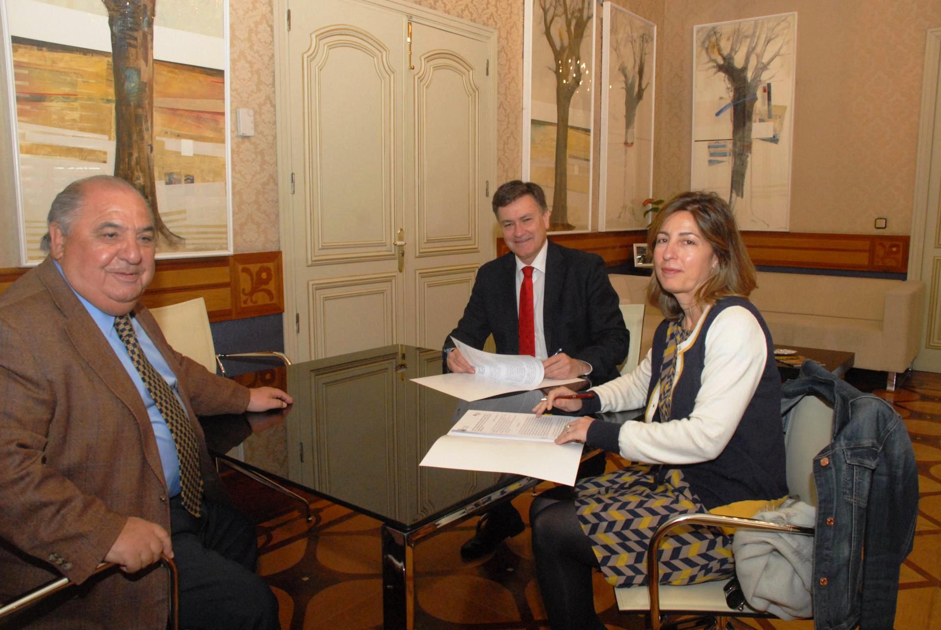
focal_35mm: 27
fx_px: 707
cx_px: 470
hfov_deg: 67.3
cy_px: 315
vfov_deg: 48.0
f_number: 7.1
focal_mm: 18
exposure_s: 1/60
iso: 1000
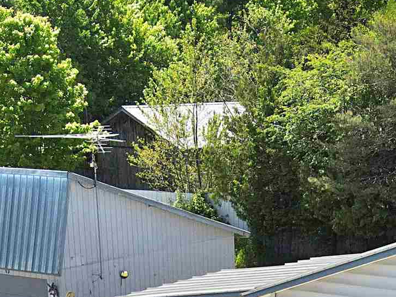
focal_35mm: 101
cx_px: 292
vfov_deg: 13.1
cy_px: 548
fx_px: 1155
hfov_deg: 19.3
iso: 100
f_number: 2.8
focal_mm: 4.5
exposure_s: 1/640
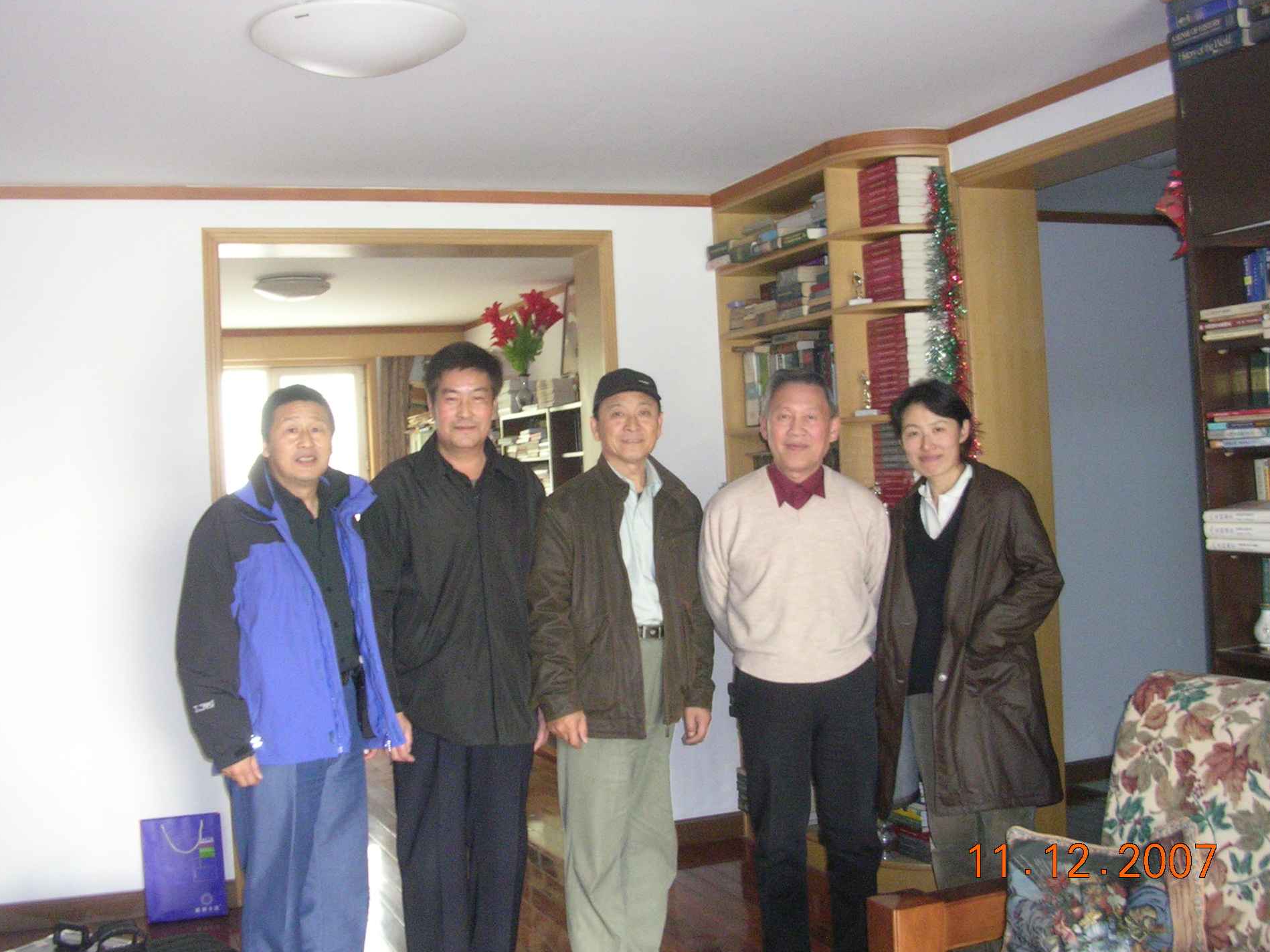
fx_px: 1504
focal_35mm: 41
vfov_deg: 35.1
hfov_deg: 45.8
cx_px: 627
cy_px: 455
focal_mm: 5.8
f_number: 2.8
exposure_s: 1/12
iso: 200
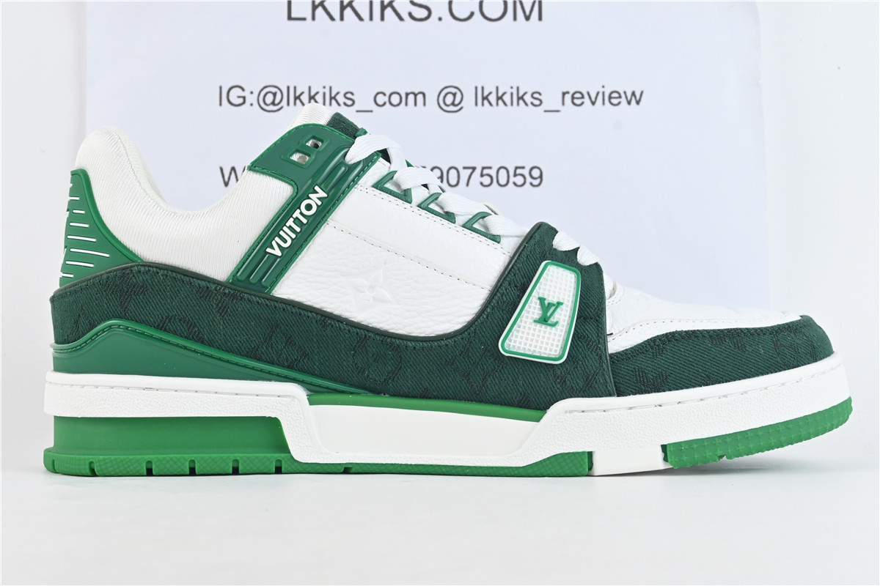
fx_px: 1687
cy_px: 293
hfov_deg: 29.2
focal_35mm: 69
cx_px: 440
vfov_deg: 19.7
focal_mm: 46
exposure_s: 1/60
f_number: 10
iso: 1000
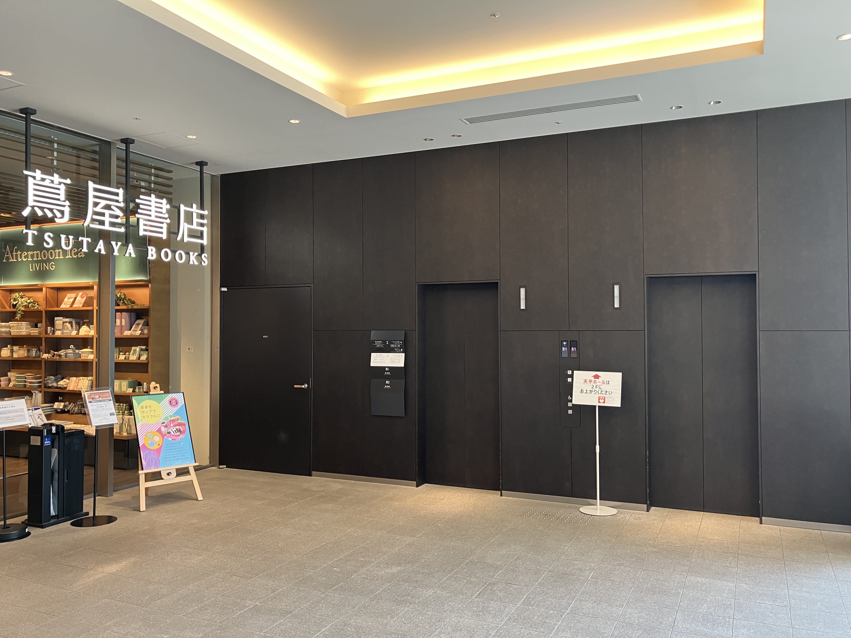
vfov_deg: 49.7
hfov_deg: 63.4
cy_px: 319
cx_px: 426
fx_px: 688
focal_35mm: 28
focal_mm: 3.99
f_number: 1.8
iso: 80
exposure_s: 1/75
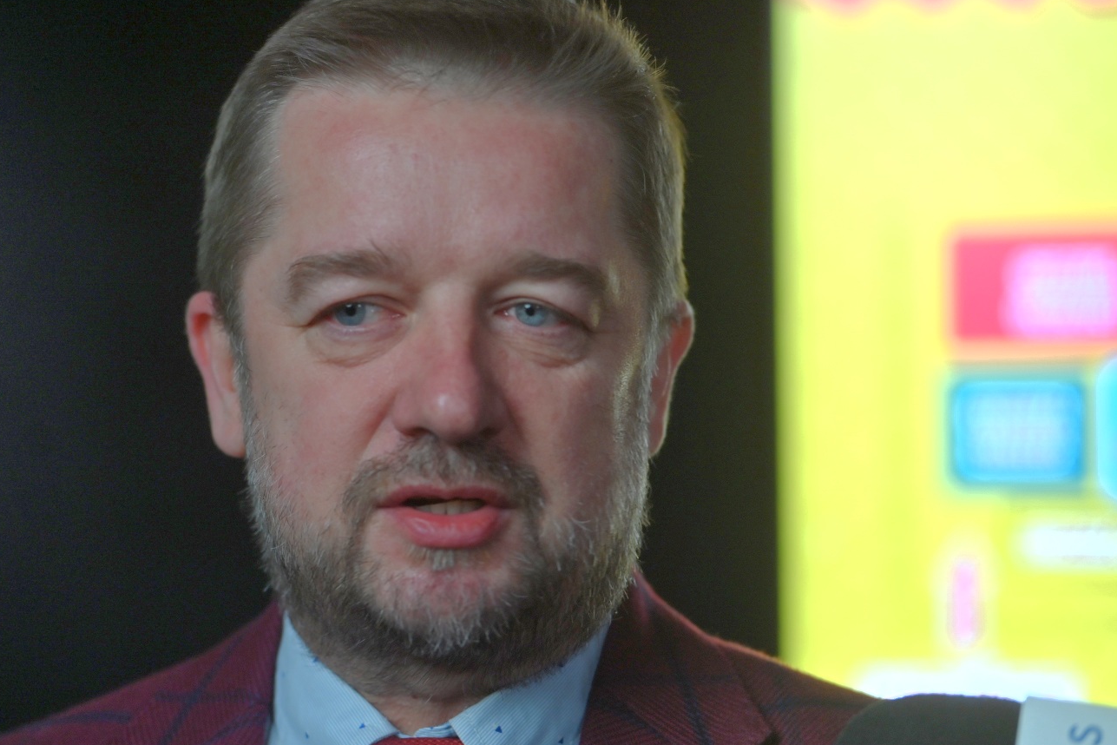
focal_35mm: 107
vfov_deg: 12.8
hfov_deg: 19.1
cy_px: 338
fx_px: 3320
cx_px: 553
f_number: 2.8
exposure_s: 1/60.2
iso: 320
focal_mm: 85
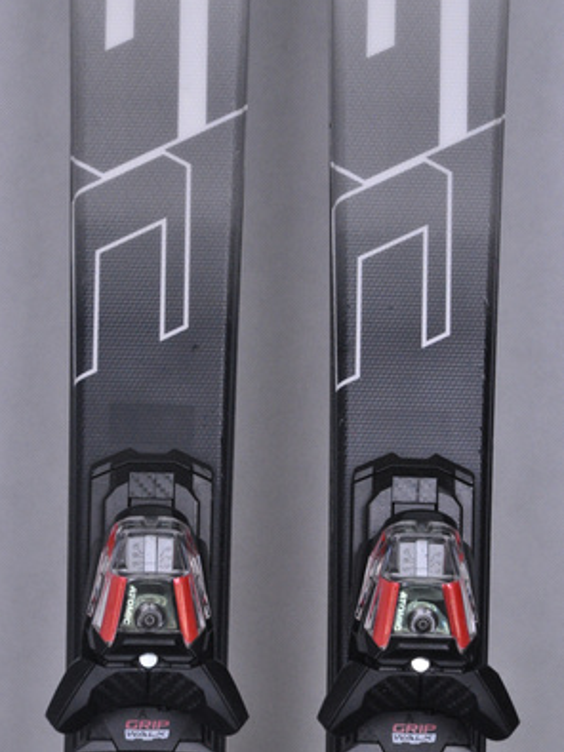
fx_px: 3750
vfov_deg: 11.5
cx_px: 283
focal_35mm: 173
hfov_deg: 8.6
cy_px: 329
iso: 3200
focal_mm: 105
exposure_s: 1/125
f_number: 9.5
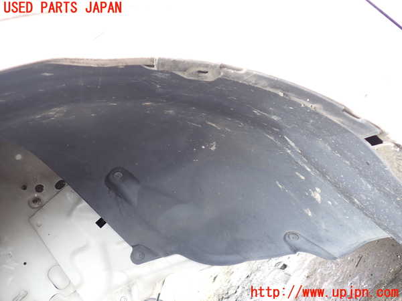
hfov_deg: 60.0
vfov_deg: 46.8
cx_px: 201
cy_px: 150
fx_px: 348
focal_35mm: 30
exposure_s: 1/60
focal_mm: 5.4
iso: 100
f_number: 2.3
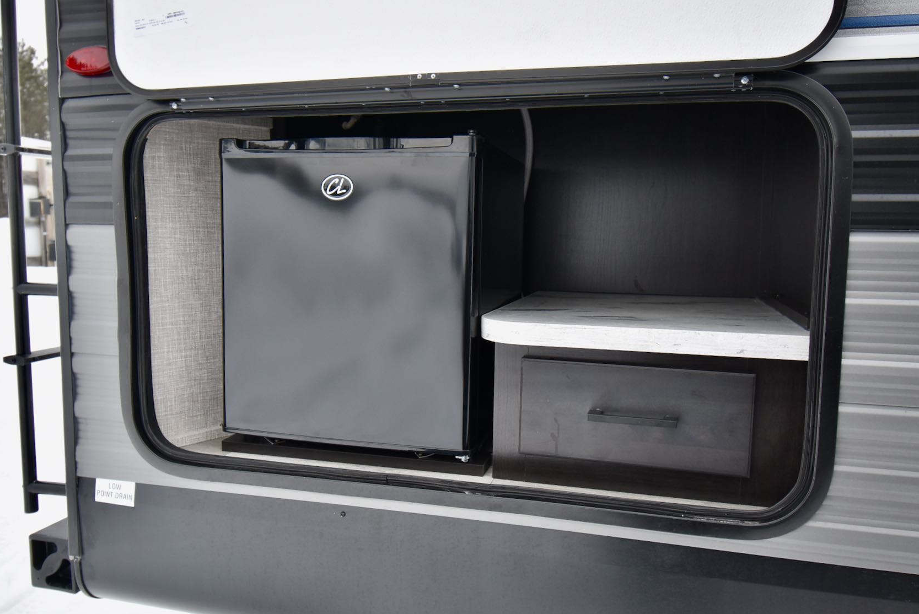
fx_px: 703
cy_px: 313
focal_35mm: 28
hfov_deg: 66.3
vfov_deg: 47.2
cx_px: 437
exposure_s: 1/160
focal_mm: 17
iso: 400
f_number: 6.3
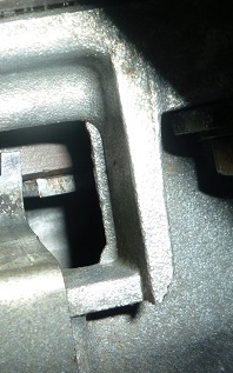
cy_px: 129
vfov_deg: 32.7
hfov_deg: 20.1
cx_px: -15
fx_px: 630
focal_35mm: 62
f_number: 4
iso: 100
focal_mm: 5.2
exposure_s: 1/60
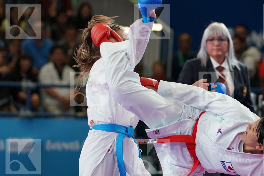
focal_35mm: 272
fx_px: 1994
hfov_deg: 7.6
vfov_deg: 5.1
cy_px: 89
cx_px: 152
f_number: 2.8
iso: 1600
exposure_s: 1/1000
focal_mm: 140
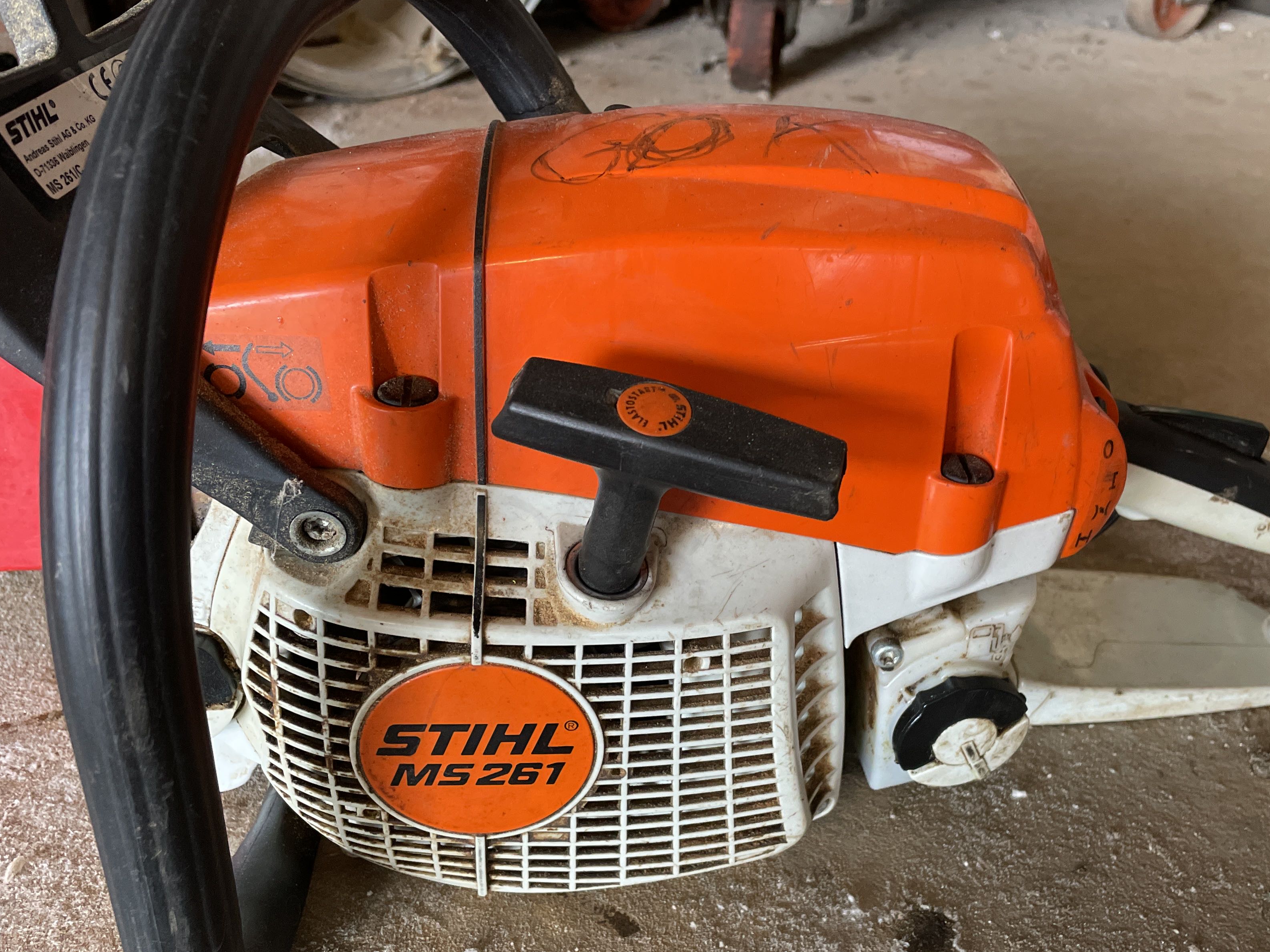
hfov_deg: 55.3
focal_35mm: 33
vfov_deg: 42.9
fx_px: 1211
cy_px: 539
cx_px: 685
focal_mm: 4.2
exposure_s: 1/60
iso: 250
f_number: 1.6
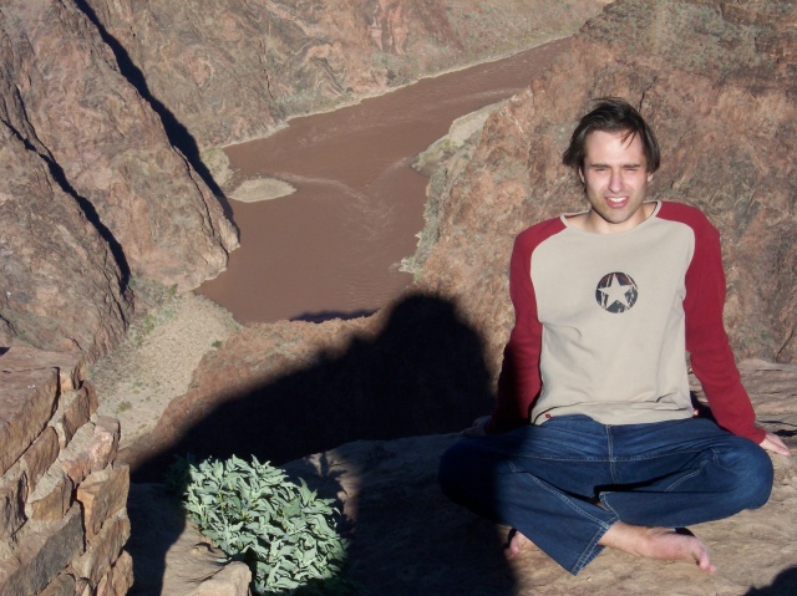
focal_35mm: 114
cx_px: 398
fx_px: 2623
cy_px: 298
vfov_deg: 13.0
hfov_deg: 17.3
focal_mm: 24
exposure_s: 1/350
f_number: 8
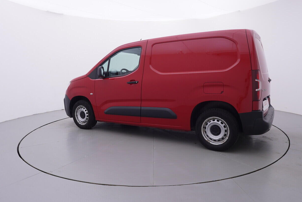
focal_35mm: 27
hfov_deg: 68.1
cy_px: 97
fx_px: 223
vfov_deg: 48.6
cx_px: 153
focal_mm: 15
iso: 200
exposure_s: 1/80
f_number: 5
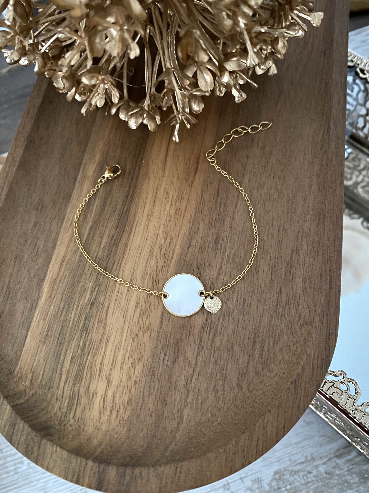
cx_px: 184
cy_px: 246
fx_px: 370
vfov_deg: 67.3
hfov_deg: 53.1
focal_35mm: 26
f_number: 1.8
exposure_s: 1/12
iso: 500
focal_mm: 4.25
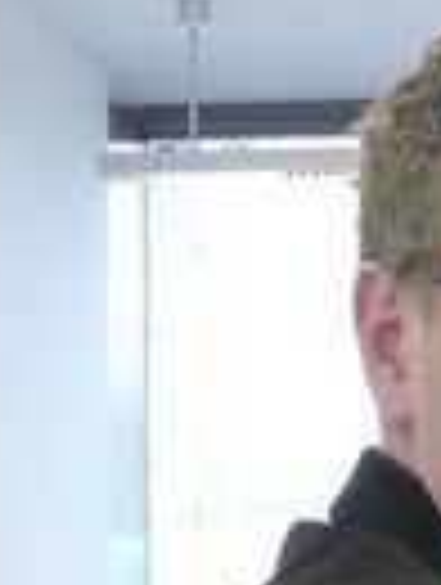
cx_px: 837
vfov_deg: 8.9
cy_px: 799
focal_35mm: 219
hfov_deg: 6.6
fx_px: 3708
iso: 400
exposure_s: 1/10
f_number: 3.6
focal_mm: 5.6
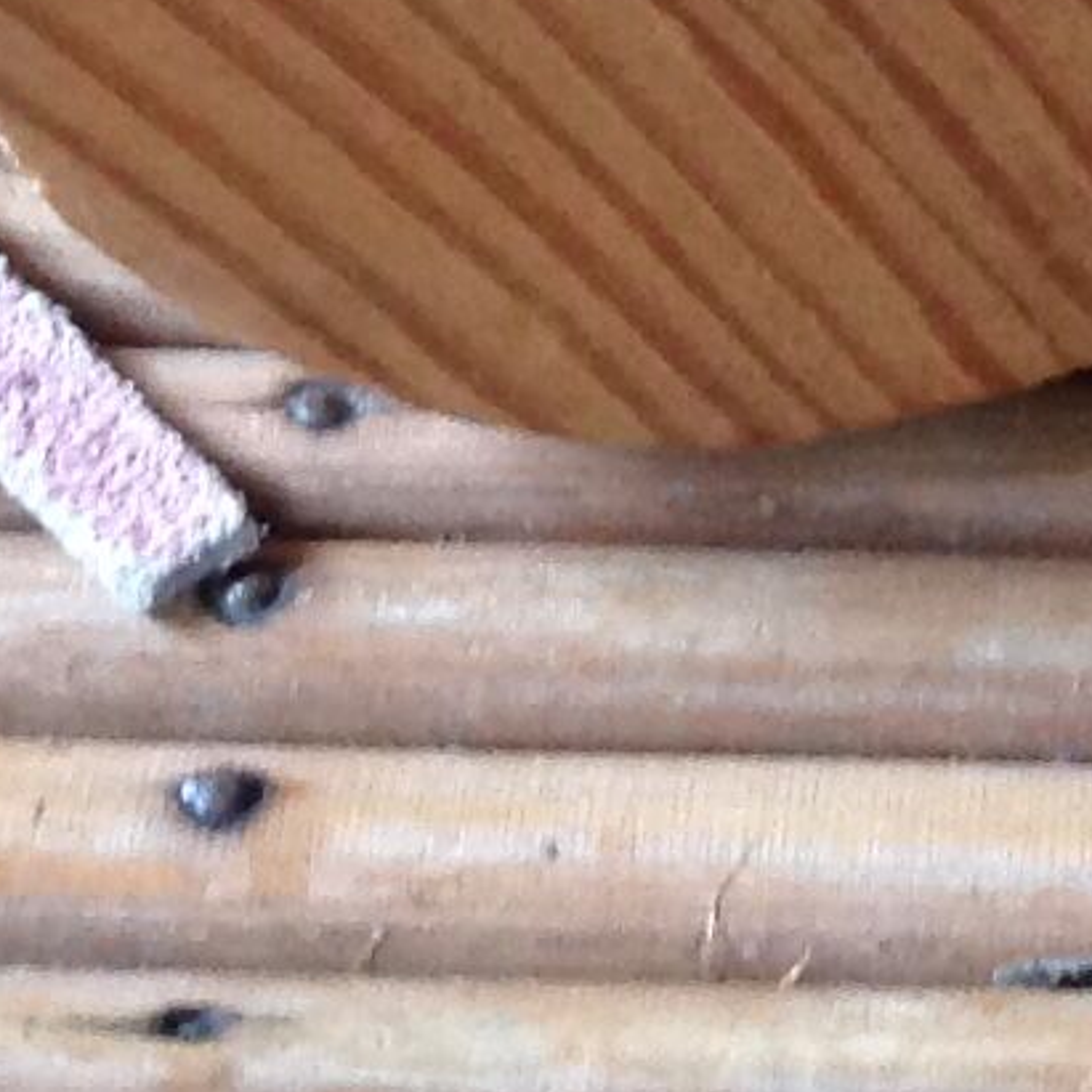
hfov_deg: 8.7
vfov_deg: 8.4
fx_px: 6960
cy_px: -1251
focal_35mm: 195
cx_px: 1730
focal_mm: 4.28
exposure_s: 1/15
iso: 200
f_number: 2.4
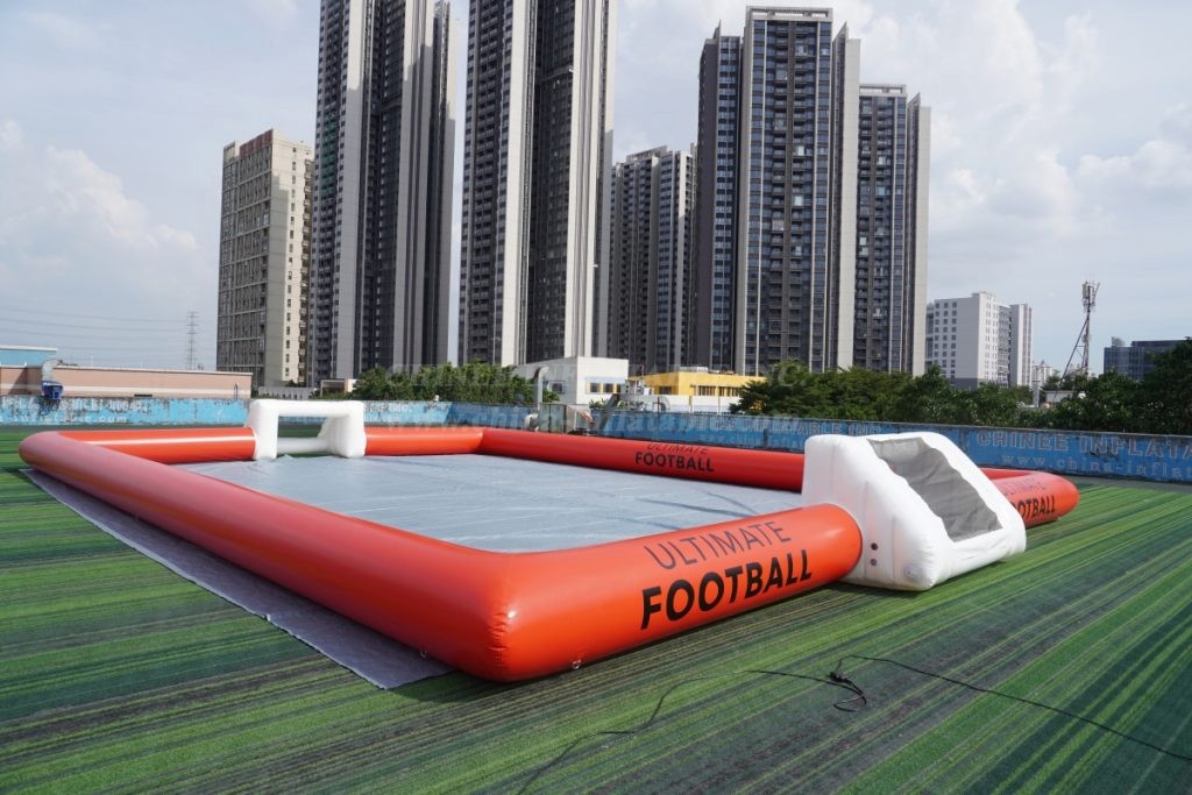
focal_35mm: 24
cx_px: 596
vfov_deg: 53.1
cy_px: 398
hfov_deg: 73.7
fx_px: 795
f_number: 8
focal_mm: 16
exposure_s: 1/320
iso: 100
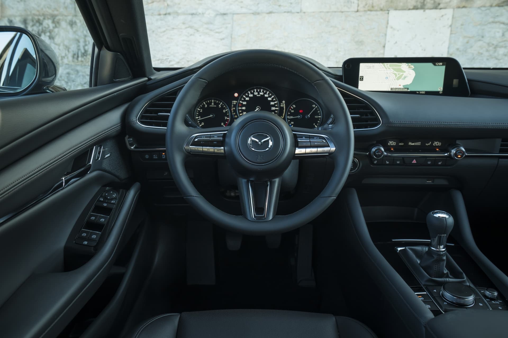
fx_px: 409
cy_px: 169
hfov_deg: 63.7
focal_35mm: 29
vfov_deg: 45.0
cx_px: 254
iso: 400
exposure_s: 1/20
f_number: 7.1
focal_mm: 29
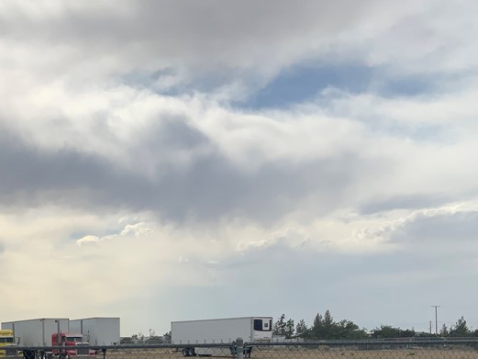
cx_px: 140
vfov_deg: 24.6
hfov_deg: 33.3
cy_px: 348
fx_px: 787
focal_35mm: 57
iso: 16
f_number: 1.8
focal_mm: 3
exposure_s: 1/3788
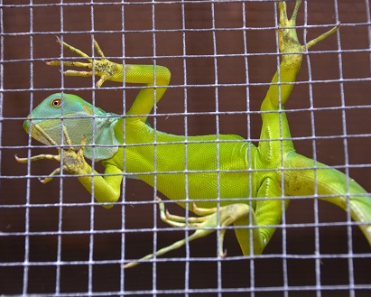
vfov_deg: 8.6
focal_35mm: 180
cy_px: 148
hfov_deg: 10.7
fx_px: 1972
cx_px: 209
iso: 800
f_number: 5.3
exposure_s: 1/40
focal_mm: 105
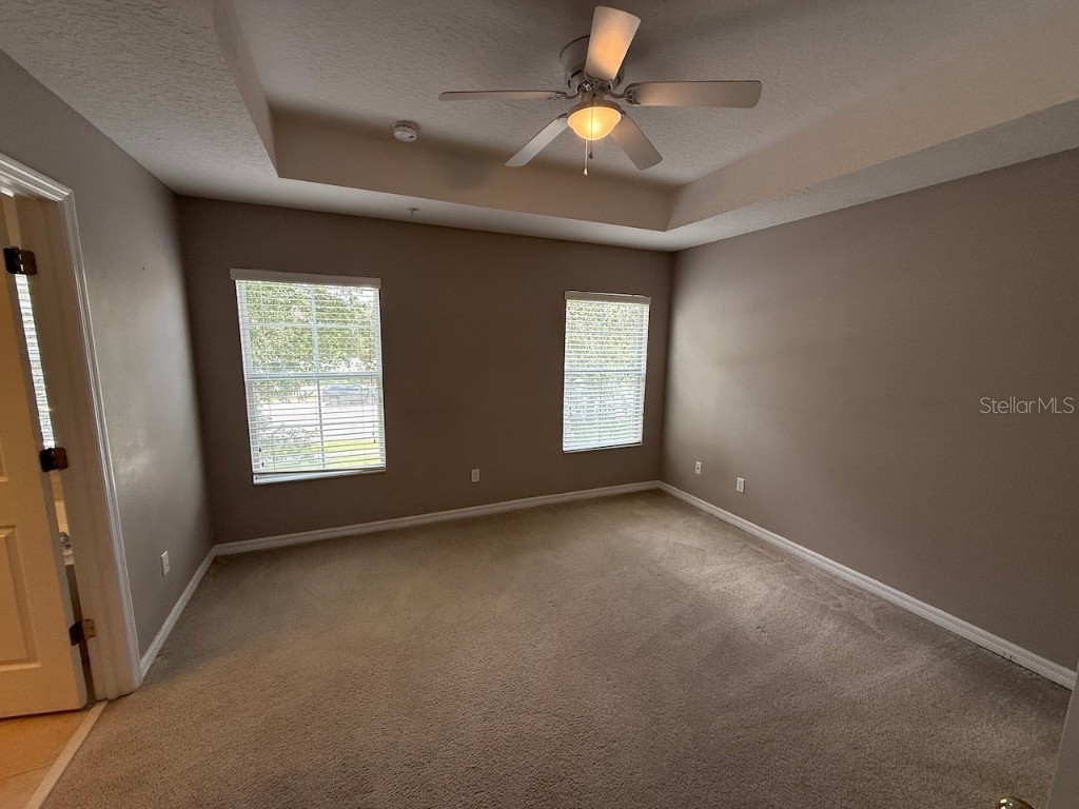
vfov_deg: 85.7
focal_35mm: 14
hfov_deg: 102.1
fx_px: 436
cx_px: 540
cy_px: 404
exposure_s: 1/99
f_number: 2.2
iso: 100
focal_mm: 2.22
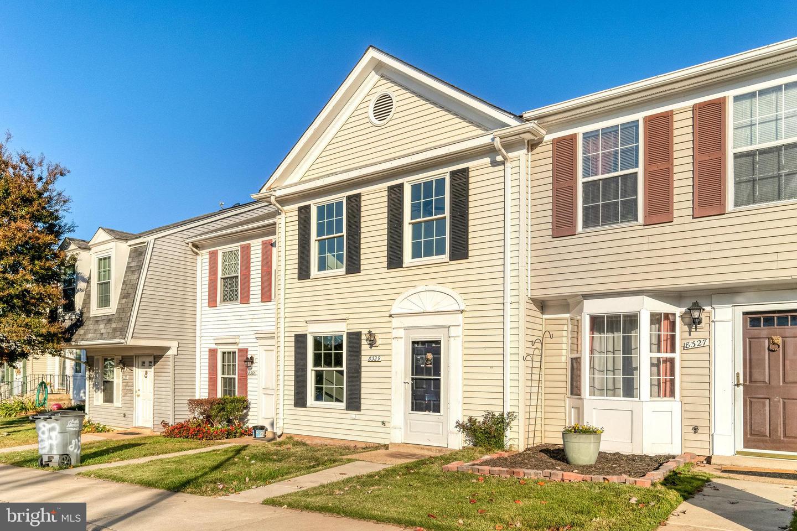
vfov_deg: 53.1
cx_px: 398
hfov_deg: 73.7
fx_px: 531
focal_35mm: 24
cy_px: 266
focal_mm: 24
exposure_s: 1/2500
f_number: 8
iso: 1250
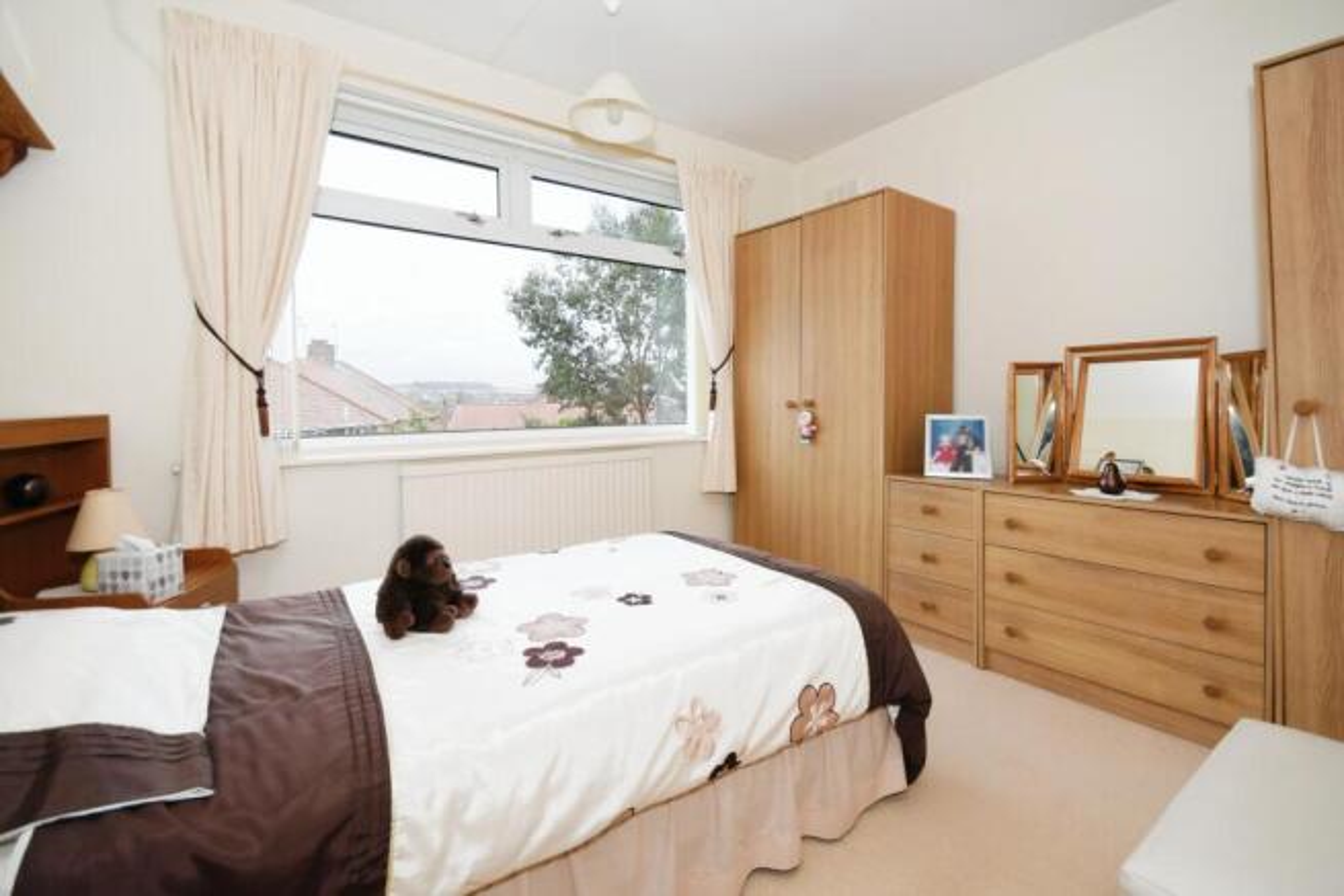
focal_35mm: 15
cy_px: 448
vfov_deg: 77.4
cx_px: 672
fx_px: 560
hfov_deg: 100.4
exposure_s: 1/60
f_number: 8
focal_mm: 10
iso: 400
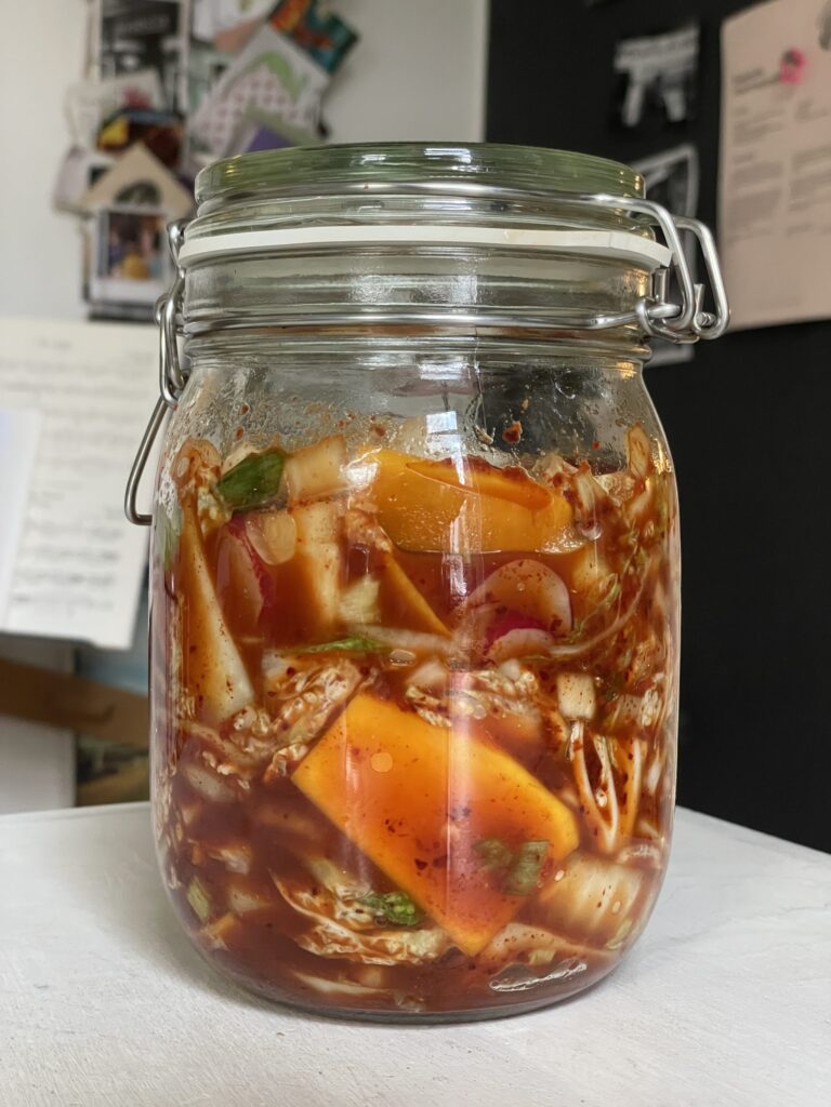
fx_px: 1664
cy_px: 554
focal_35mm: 52
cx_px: 416
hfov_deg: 28.0
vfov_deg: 36.8
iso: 500
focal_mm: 6
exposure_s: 1/50
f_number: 2
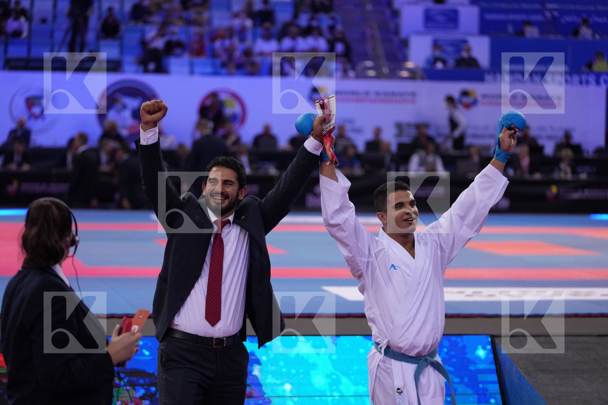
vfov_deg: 12.1
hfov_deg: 18.1
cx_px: 304
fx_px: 1908
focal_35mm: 113
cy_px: 202
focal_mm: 113
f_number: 2.8
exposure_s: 1/1000
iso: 2000
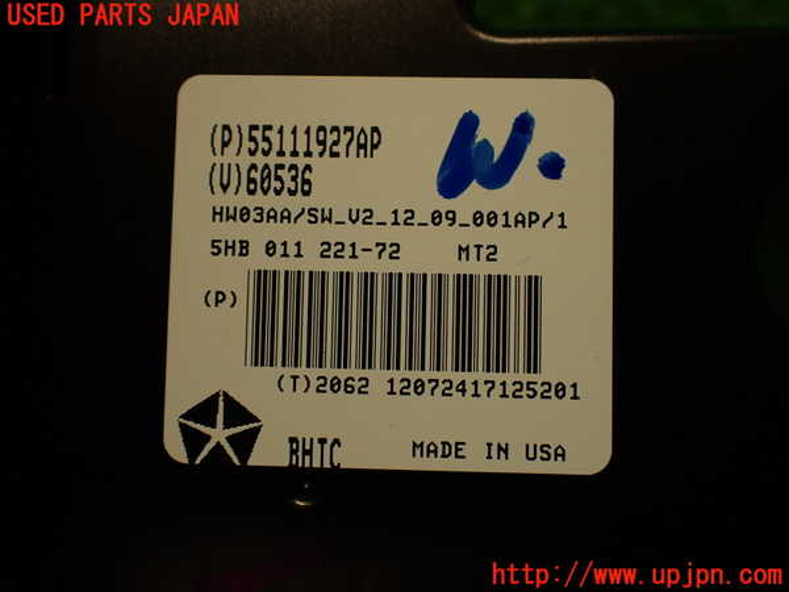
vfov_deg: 44.2
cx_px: 394
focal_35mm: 32
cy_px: 296
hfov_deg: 56.8
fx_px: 729
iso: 125
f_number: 2.4
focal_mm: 5.79
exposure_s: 1/60
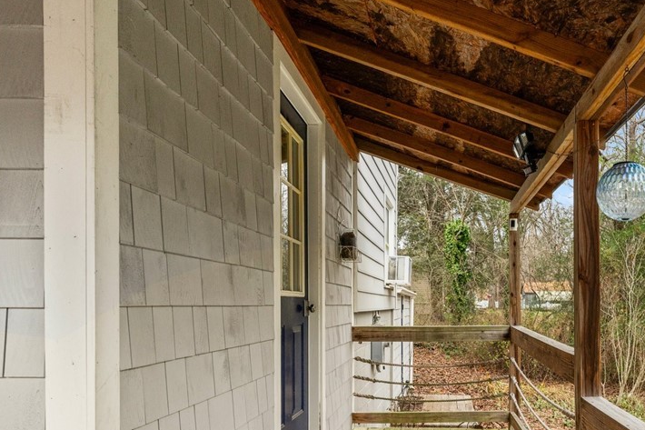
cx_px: 457
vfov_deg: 46.9
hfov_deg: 64.5
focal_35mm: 27
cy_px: 292
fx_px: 485
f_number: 7.1
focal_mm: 17.7
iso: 1000
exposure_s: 1/400
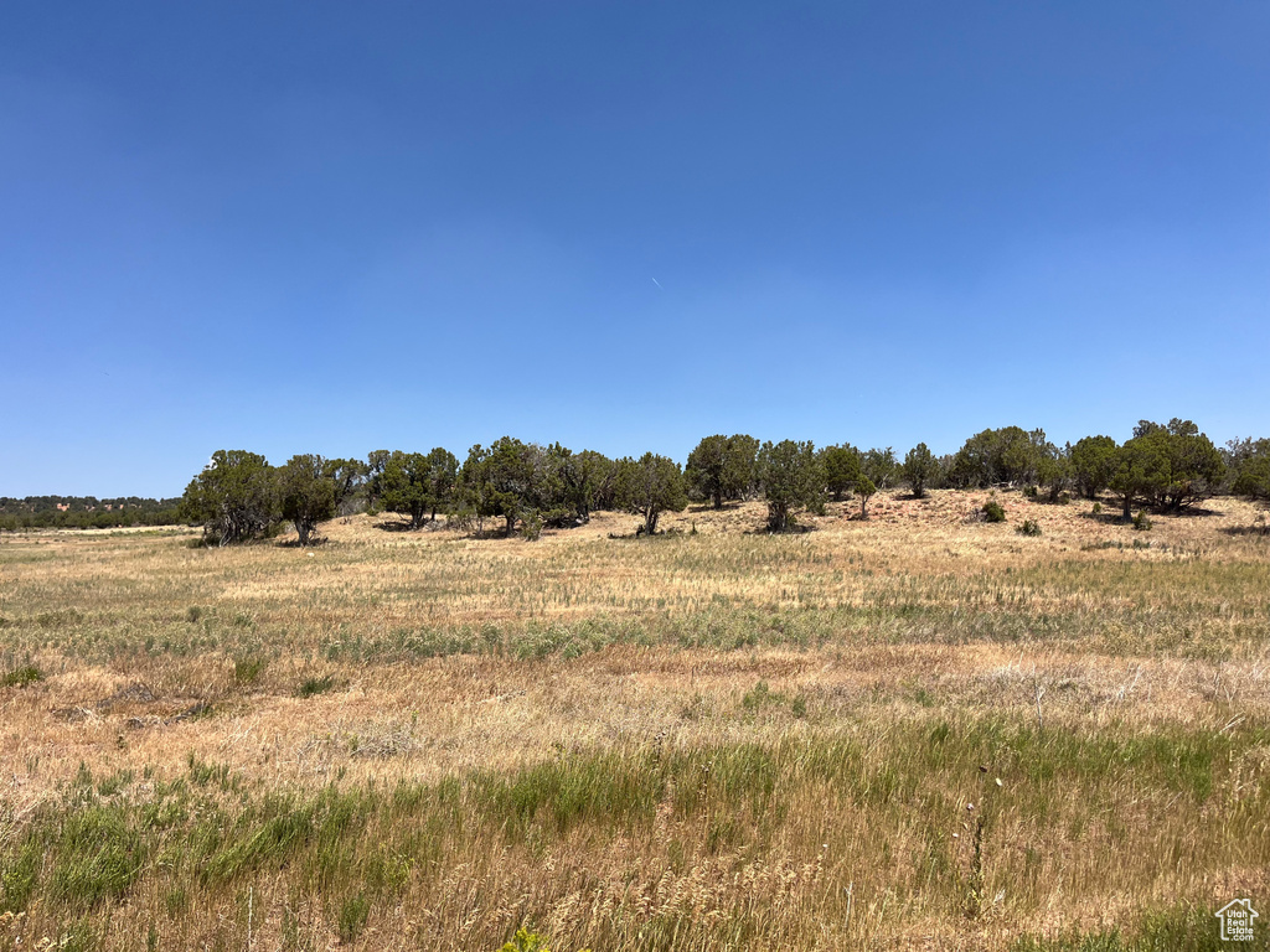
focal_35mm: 26
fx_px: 954
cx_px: 635
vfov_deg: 53.1
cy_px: 476
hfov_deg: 67.3
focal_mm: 5.1
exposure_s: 1/3745
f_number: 1.6
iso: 50
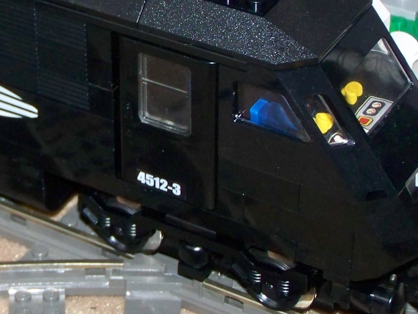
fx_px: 1944
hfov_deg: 12.2
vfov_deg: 9.2
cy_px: 70
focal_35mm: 161
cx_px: 23
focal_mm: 11.2
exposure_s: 1/40
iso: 200
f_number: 3.2
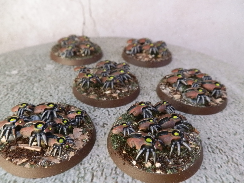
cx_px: 122
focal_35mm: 28
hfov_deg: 63.4
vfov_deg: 49.7
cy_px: 92
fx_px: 197
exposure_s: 1/80
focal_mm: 5
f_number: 3.1
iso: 400
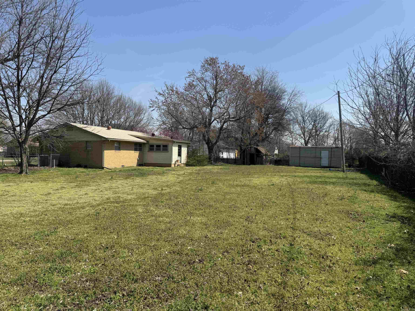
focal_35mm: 24
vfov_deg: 56.8
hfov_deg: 71.6
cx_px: 208
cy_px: 156
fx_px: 288
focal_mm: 6.76
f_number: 1.78
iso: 80
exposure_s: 1/4608
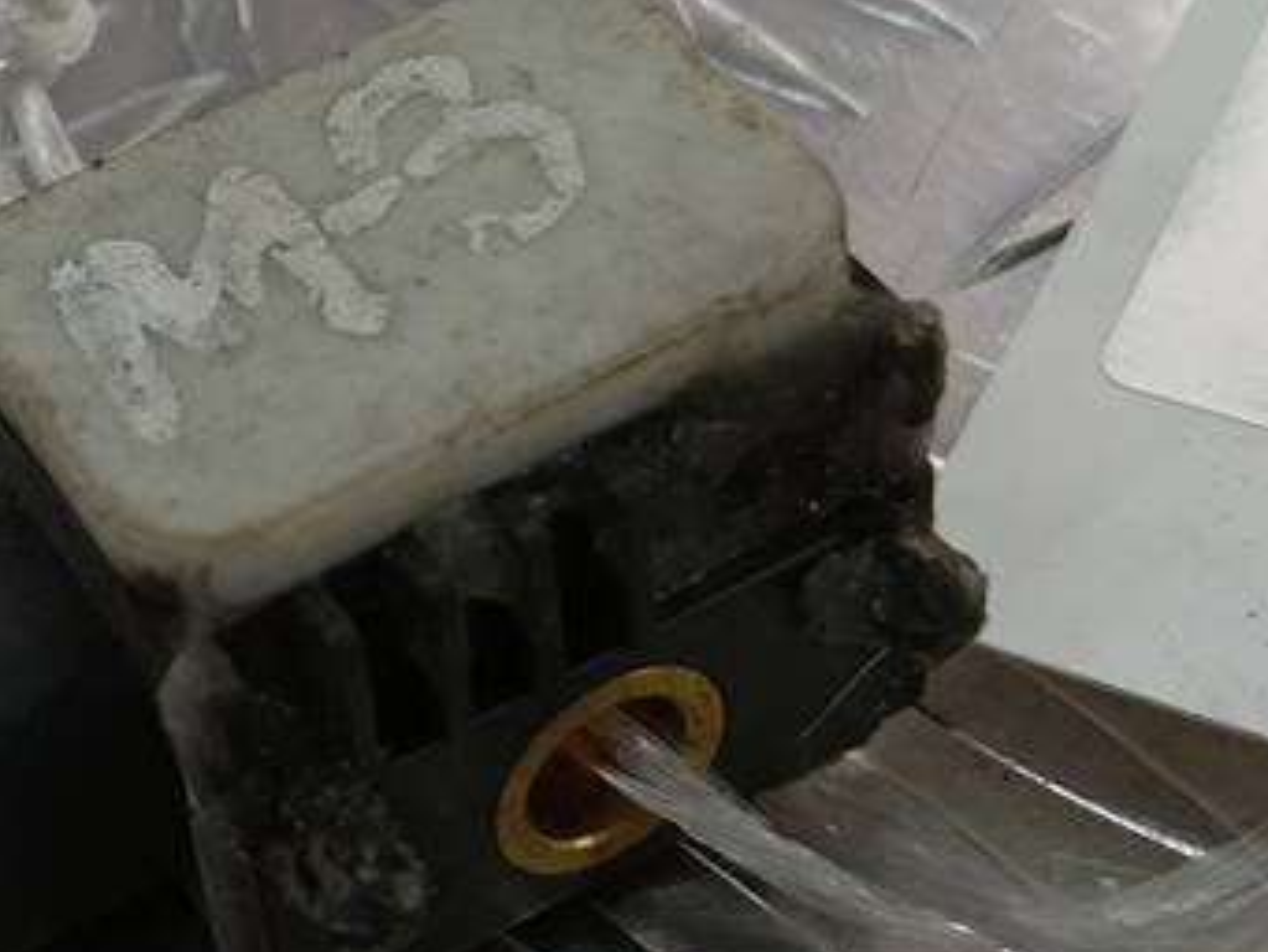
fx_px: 2968
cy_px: 528
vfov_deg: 18.2
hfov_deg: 23.8
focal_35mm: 81
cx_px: 290
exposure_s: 1/100
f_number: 1.6
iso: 86
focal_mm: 4.11
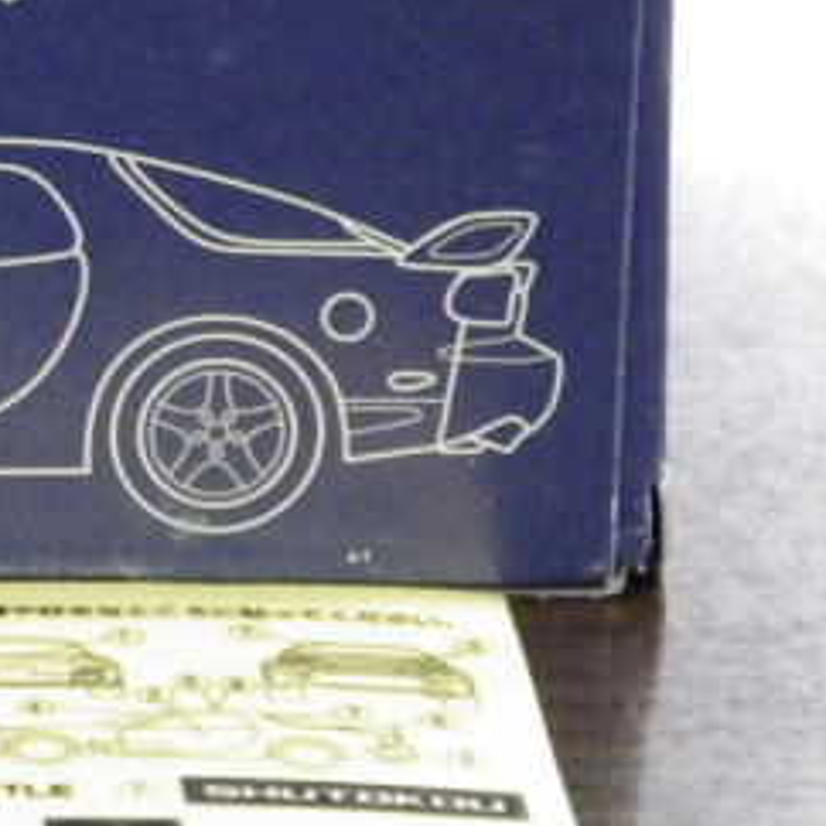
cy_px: 102
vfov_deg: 6.3
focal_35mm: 278
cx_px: -236
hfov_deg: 6.3
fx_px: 7505
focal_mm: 21.3
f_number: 4.8
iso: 1250
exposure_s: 1/30
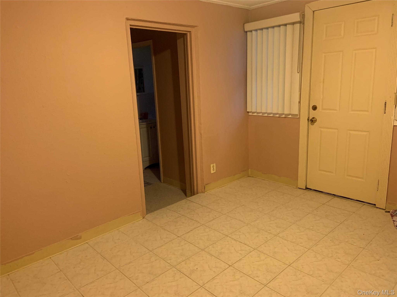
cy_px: 148
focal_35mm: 26
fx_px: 298
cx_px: 198
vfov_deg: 53.1
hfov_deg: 67.3
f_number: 1.8
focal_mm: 4.25
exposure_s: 1/40
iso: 250
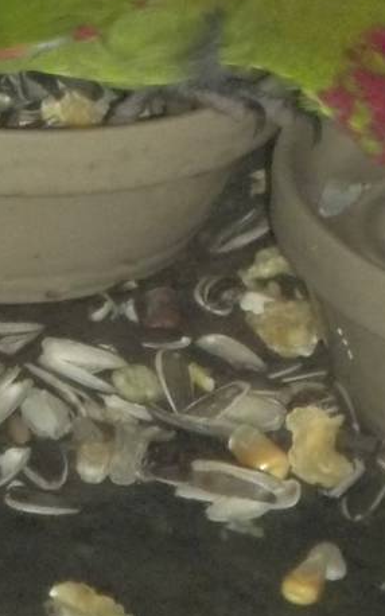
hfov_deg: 2.1
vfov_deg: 3.4
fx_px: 10264
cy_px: 108
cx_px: 199
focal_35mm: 611
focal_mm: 29.5
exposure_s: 1/80
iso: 400
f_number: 5.9
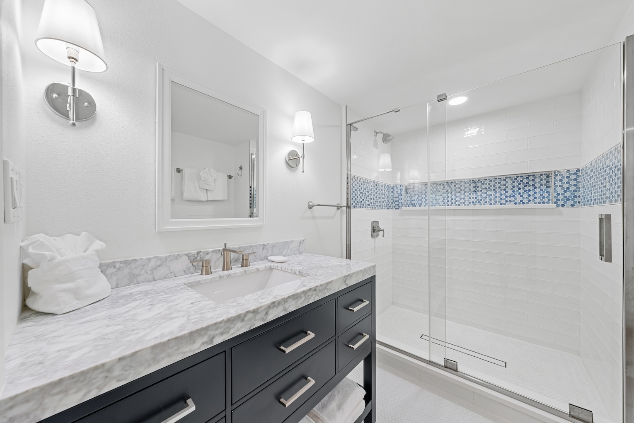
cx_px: 317
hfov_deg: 108.3
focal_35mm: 13
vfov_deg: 85.5
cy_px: 212
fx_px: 229
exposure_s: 1/1.25
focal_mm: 13
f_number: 10
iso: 160
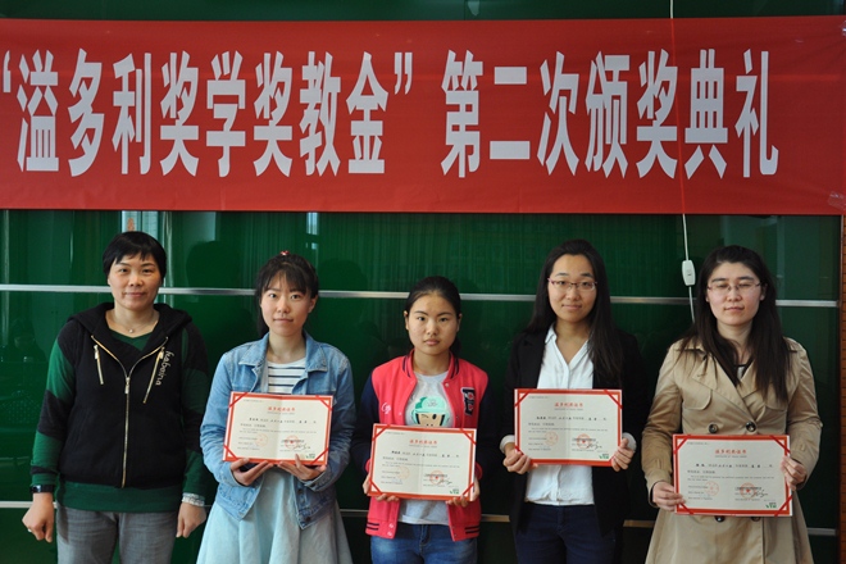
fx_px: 1057
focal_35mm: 45
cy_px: 282
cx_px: 423
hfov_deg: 43.6
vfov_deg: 29.9
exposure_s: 1/20
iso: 400
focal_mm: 30
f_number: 4.5
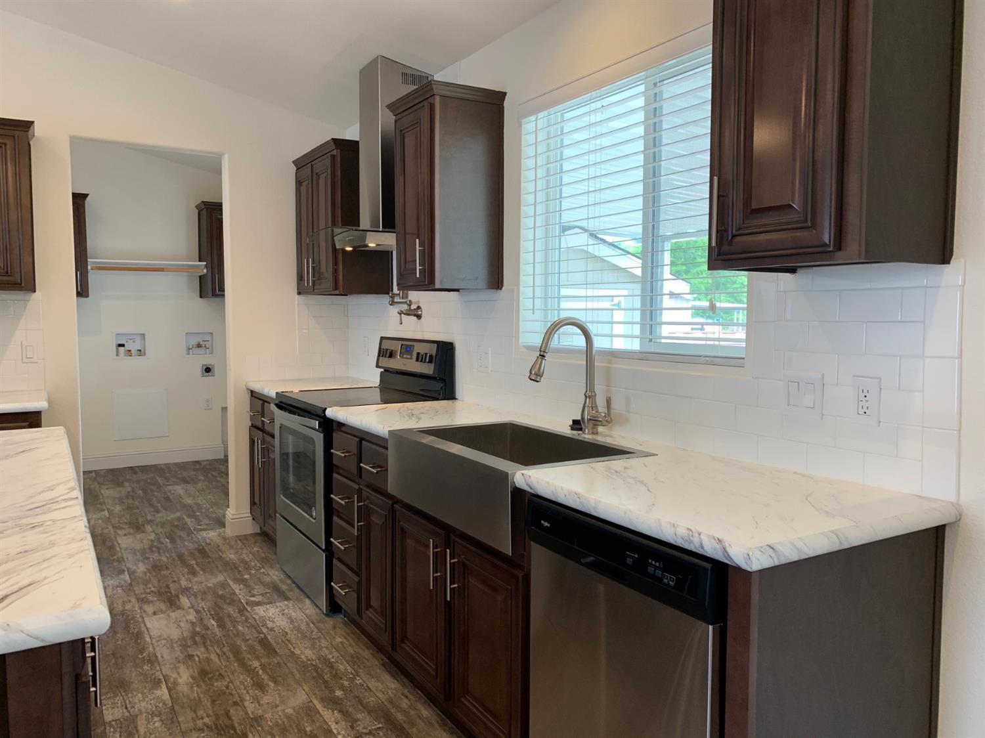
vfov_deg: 53.0
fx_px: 740
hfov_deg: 67.3
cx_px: 492
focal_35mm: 26
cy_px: 369
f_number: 1.8
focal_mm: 4.25
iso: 50
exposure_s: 1/60
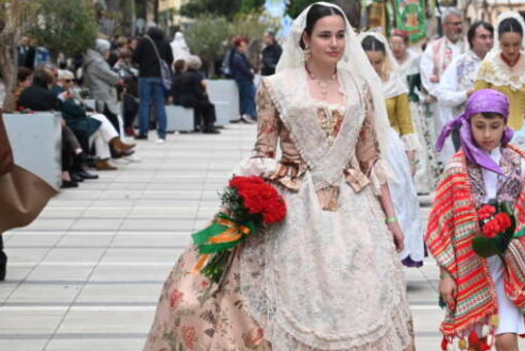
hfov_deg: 14.0
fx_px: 2116
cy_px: 151
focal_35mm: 145
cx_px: 512
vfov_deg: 9.5
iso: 640
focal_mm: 70
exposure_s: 1/200
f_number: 4
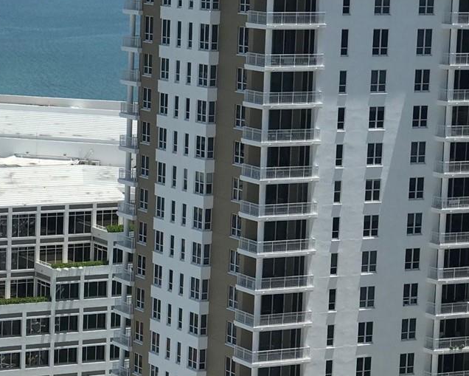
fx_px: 1944
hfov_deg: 13.6
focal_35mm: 140
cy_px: 222
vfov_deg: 11.0
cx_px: 13
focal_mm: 6.6
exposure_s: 1/1140
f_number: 2.8
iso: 20
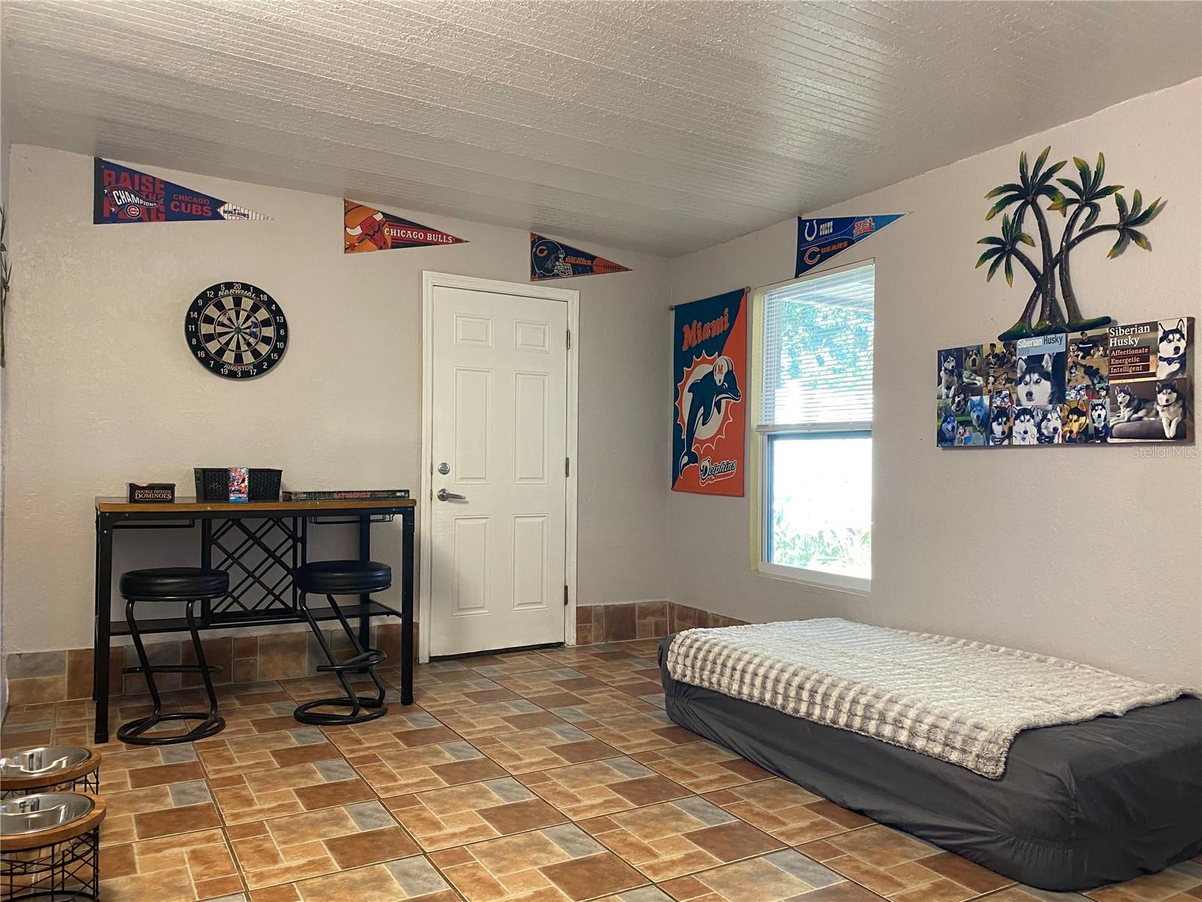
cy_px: 451
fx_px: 903
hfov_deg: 67.3
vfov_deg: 53.1
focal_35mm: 26
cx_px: 601
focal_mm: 4.25
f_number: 1.8
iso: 200
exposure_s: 1/60
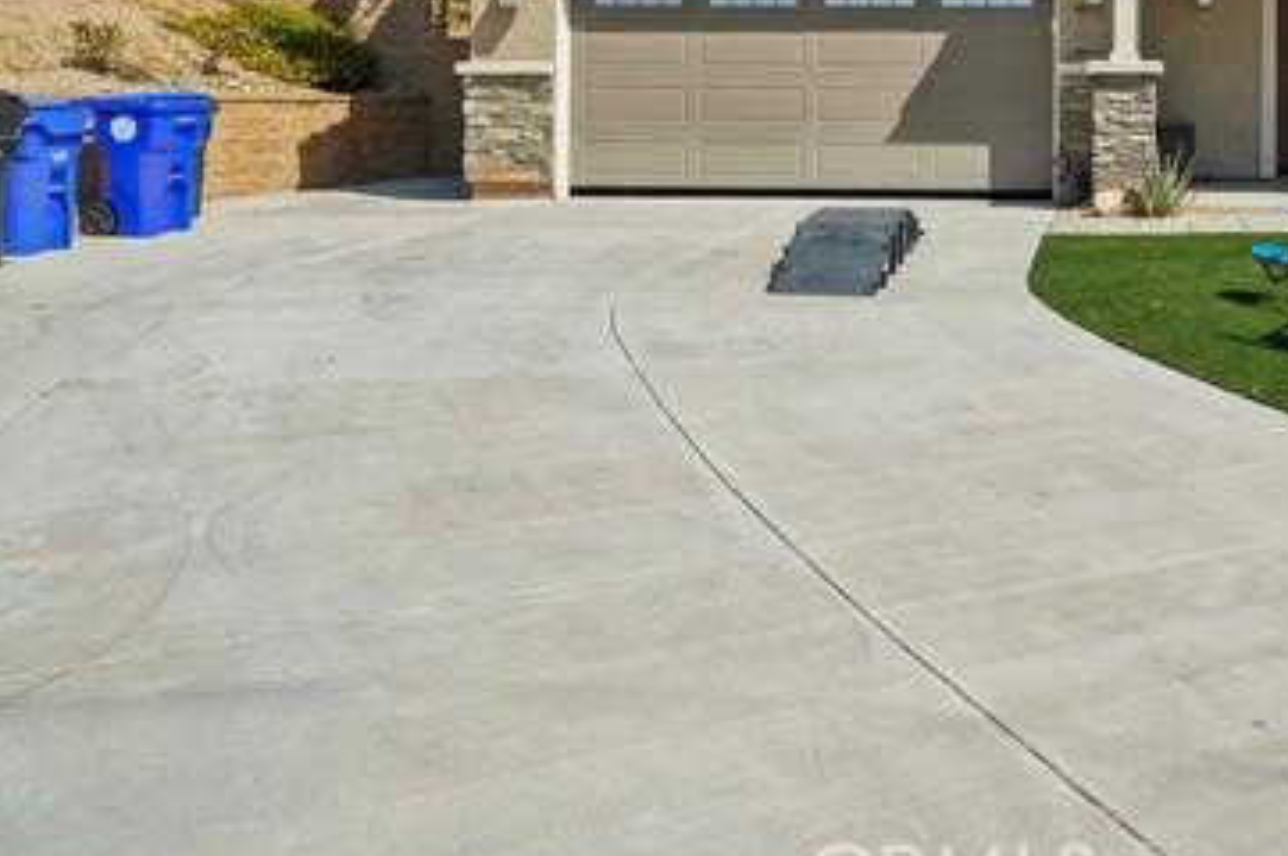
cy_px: 168
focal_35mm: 39
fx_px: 1394
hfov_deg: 47.0
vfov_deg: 33.1
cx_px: 1024
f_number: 8
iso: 100
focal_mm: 22
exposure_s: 1/320
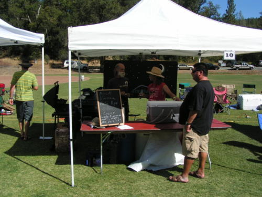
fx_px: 288
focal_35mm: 38
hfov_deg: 49.0
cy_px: 98
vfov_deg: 37.7
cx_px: 131
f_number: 5.6
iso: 50
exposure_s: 1/500
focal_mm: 5.8
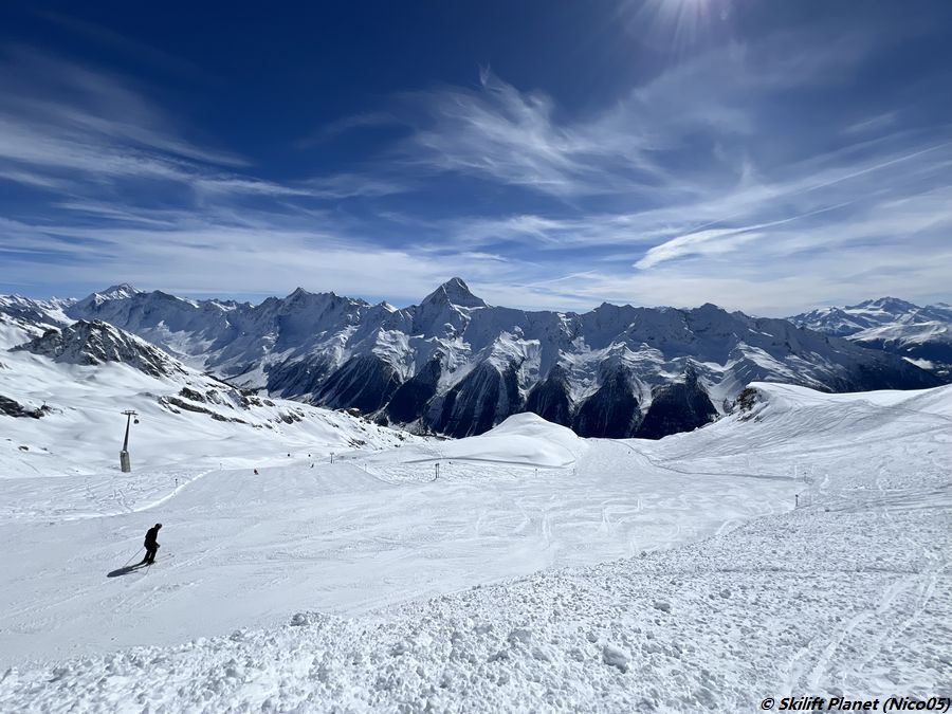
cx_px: 476
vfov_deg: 89.9
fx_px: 358
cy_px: 357
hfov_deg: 106.2
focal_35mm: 13
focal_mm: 1.57
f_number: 1.8
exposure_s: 1/6944
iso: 32
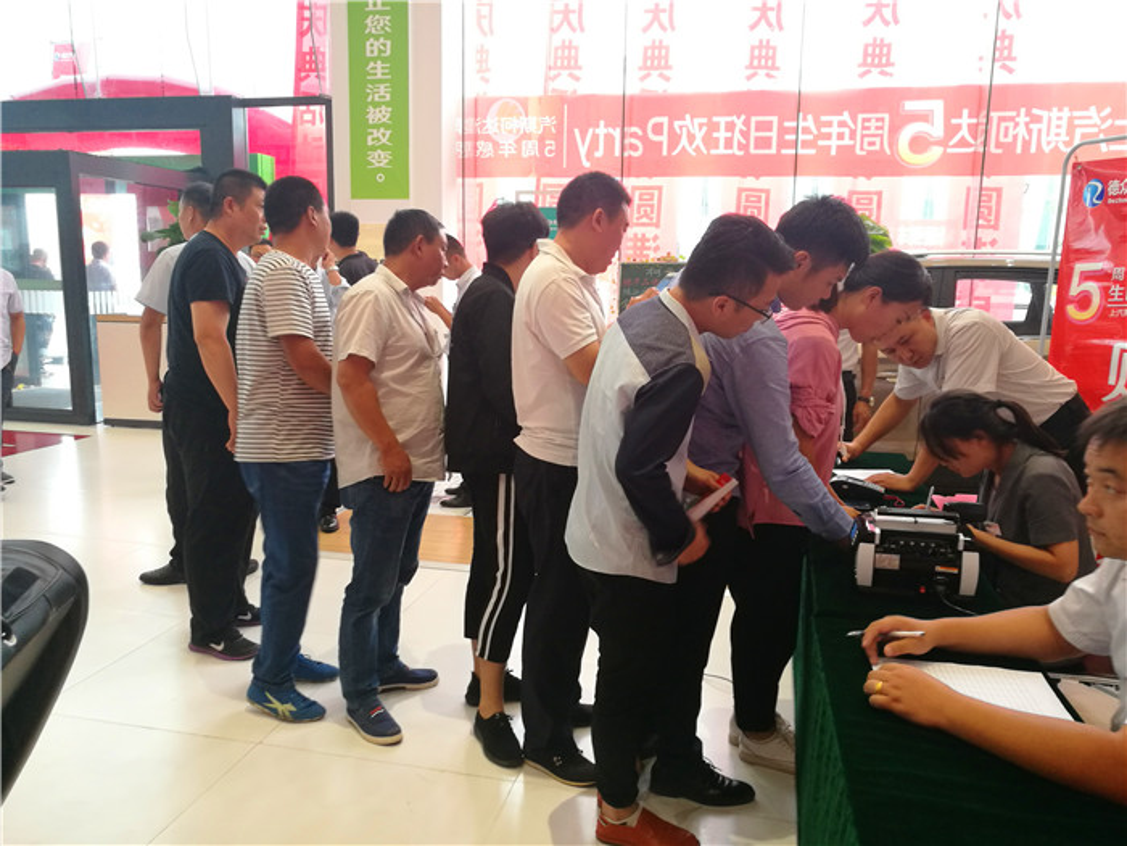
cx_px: 564
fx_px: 879
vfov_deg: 51.4
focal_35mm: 27
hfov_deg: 65.3
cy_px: 423
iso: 125
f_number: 2.2
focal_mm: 4.5
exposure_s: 1/33.3
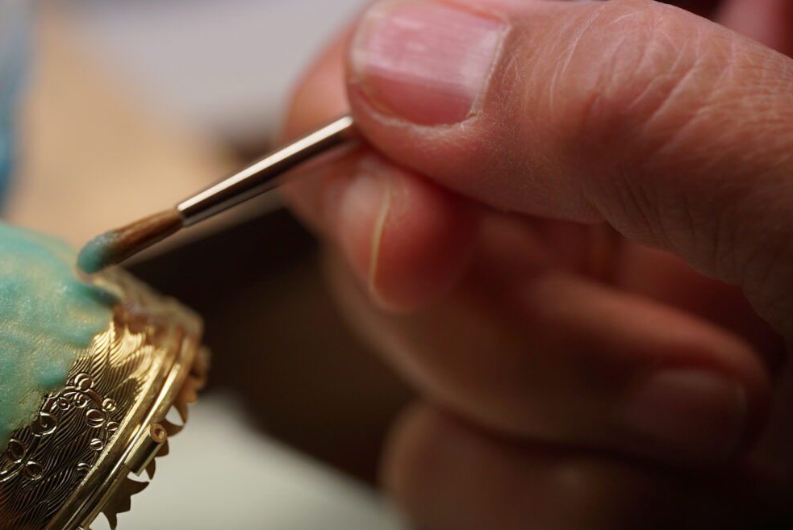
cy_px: 453
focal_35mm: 205
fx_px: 4519
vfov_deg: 6.7
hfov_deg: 10.0
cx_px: 276
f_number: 2.8
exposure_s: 1/500
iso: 320
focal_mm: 105
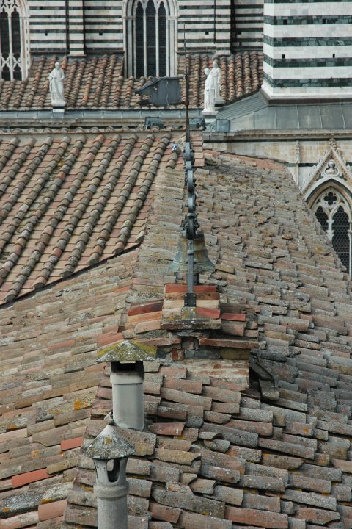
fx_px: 1540
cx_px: 176
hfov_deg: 13.0
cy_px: 264
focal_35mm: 105
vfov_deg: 19.5
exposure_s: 1/320
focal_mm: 70
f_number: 9
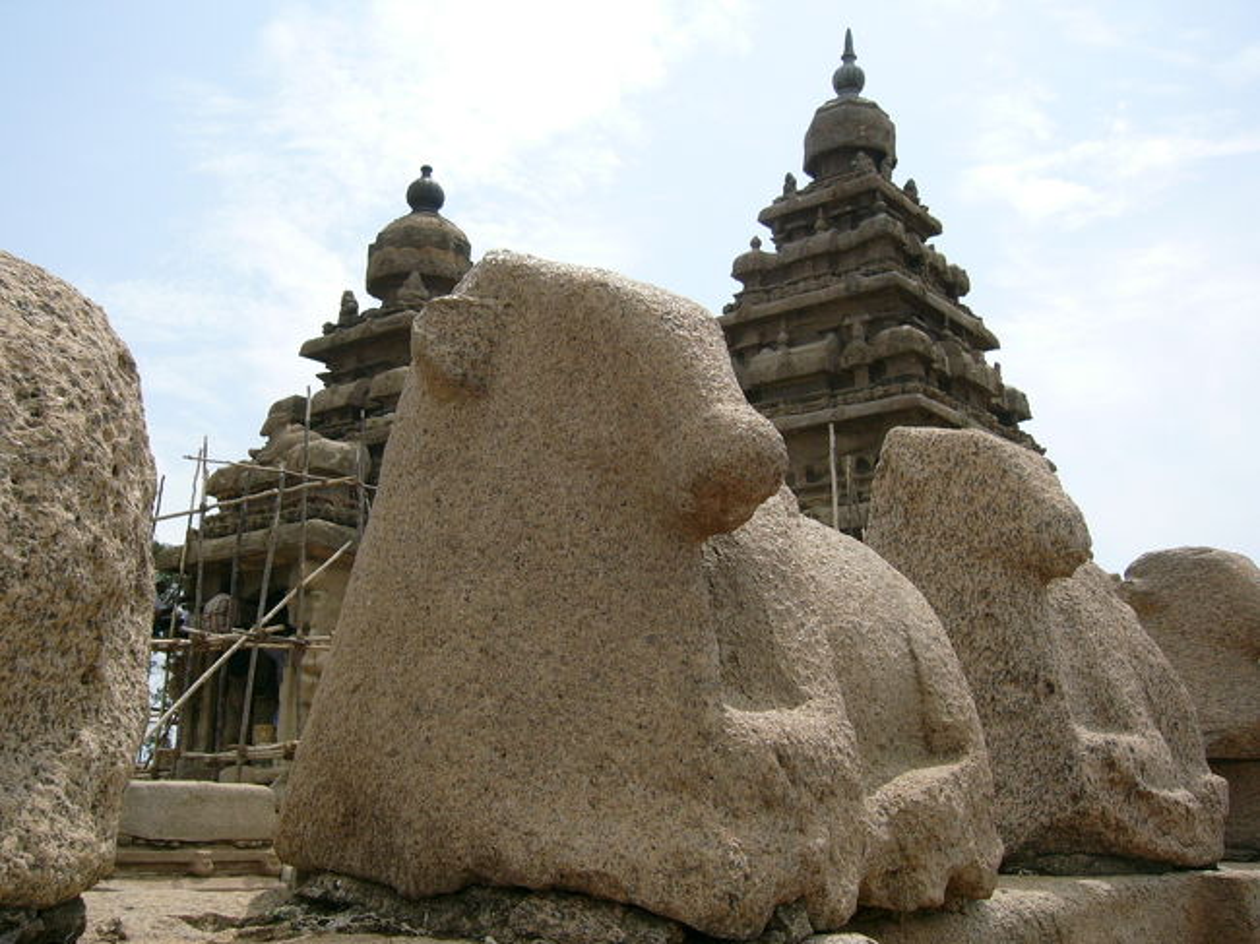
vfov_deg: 40.7
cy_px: 472
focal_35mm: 35
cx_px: 630
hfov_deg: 52.6
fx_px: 1274
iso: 50
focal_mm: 5.8
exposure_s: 1/200
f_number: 8
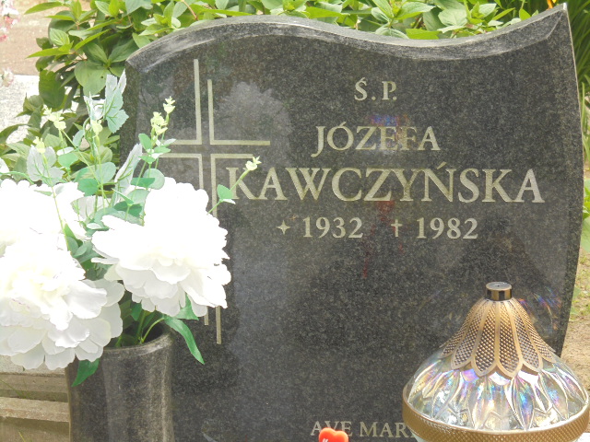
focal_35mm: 94
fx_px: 1602
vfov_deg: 15.7
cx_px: 295
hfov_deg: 20.9
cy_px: 221
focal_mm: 16.9
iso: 100
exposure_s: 1/60
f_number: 4.7
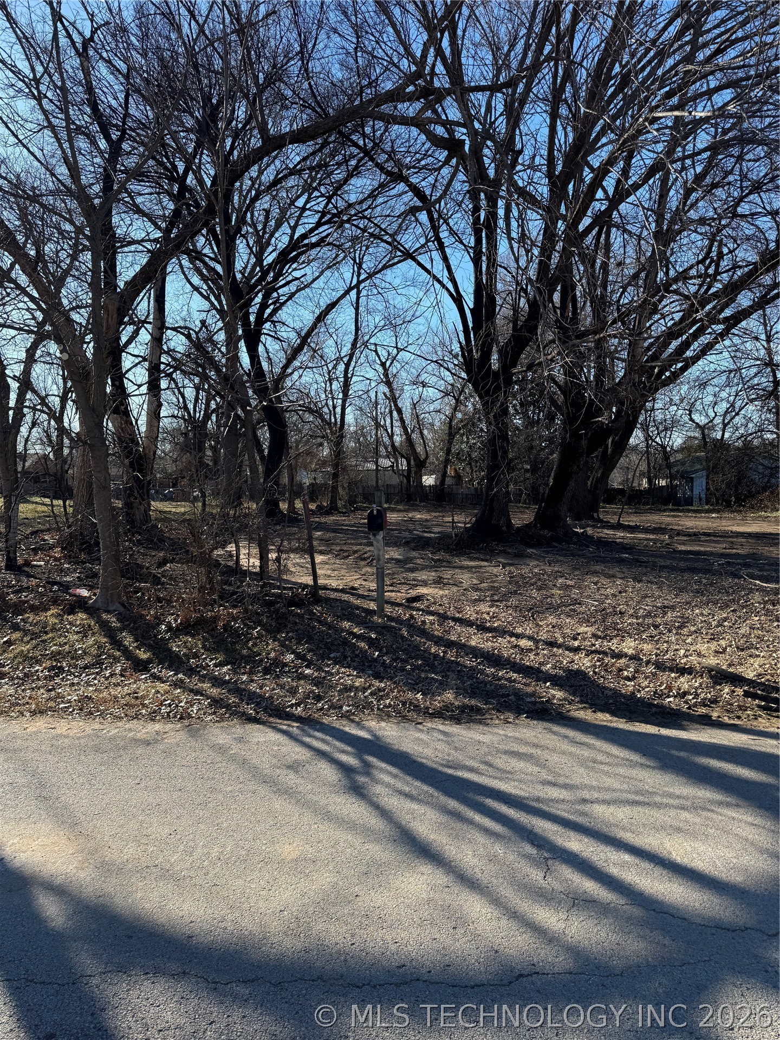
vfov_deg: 71.6
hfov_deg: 56.8
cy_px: 520
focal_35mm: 24
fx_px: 721
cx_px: 390
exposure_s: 1/2041
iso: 80
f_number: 1.78
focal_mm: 6.76
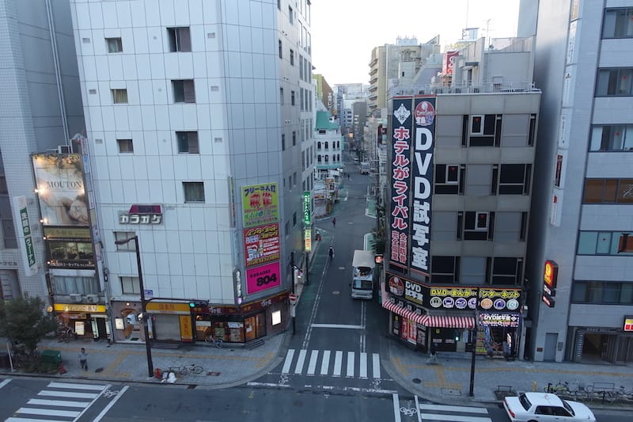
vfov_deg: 53.1
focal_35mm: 24
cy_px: 211
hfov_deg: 73.8
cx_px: 316
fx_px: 422
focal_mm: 8.8
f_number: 2.8
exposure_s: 1/60
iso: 125
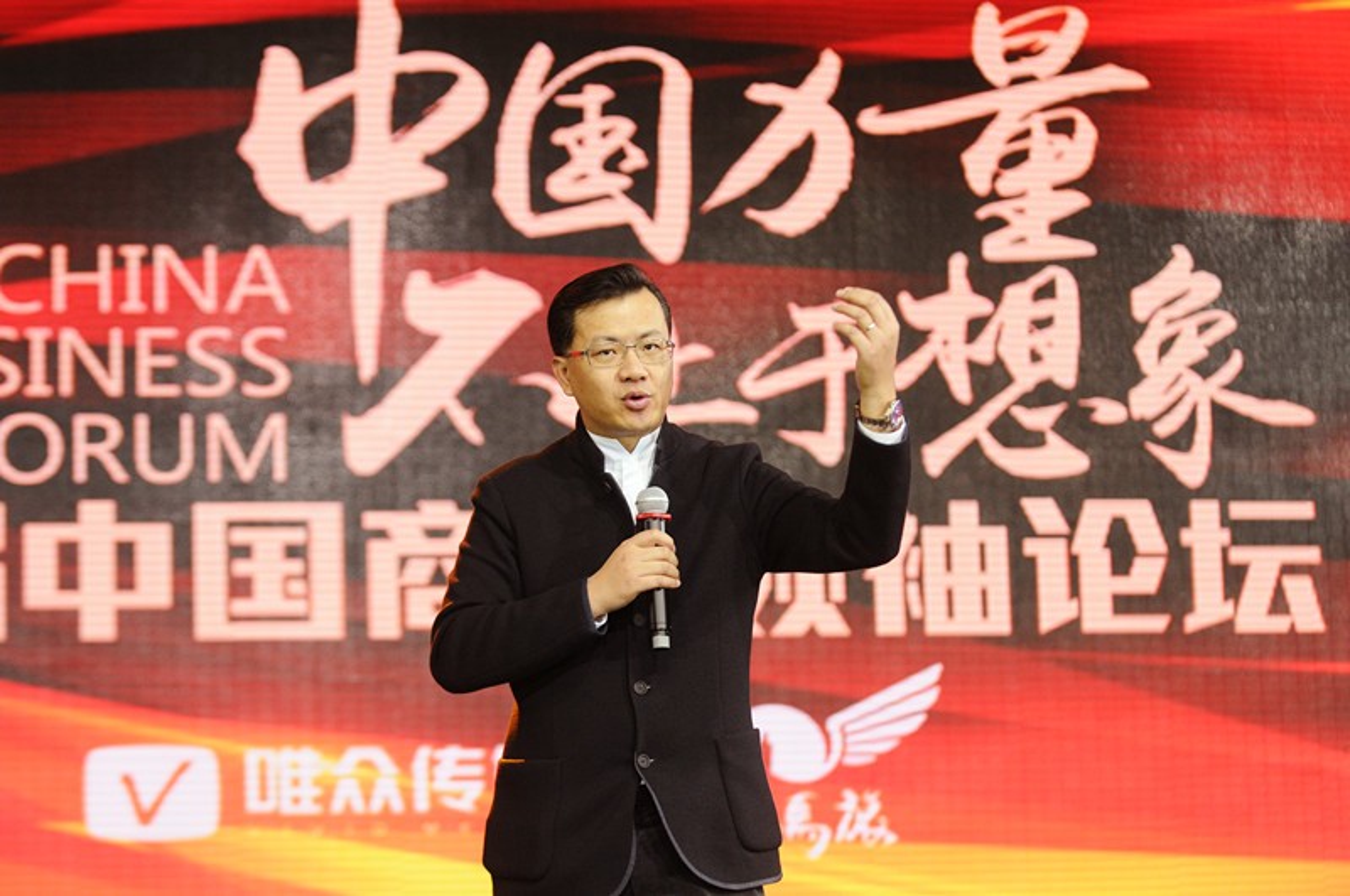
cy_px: 448
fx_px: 3932
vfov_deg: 13.0
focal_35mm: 105
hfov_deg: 19.5
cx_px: 675
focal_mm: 70
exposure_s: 1/250
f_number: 2.8
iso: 640
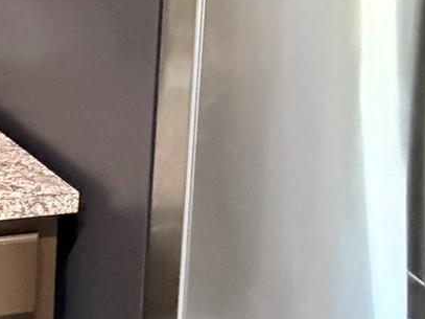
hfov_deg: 26.6
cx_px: -189
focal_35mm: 55
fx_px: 675
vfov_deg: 24.4
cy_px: -48
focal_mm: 2.22
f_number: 2.2
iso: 800
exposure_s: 1/60
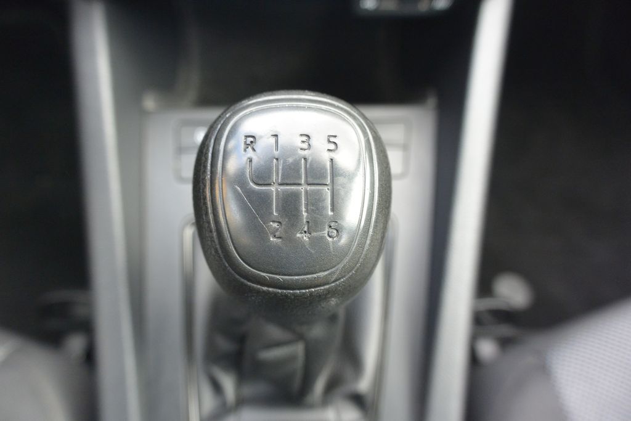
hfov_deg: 67.4
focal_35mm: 27
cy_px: 210
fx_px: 473
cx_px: 316
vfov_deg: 47.9
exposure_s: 1/60
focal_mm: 10
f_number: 3.5
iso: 640
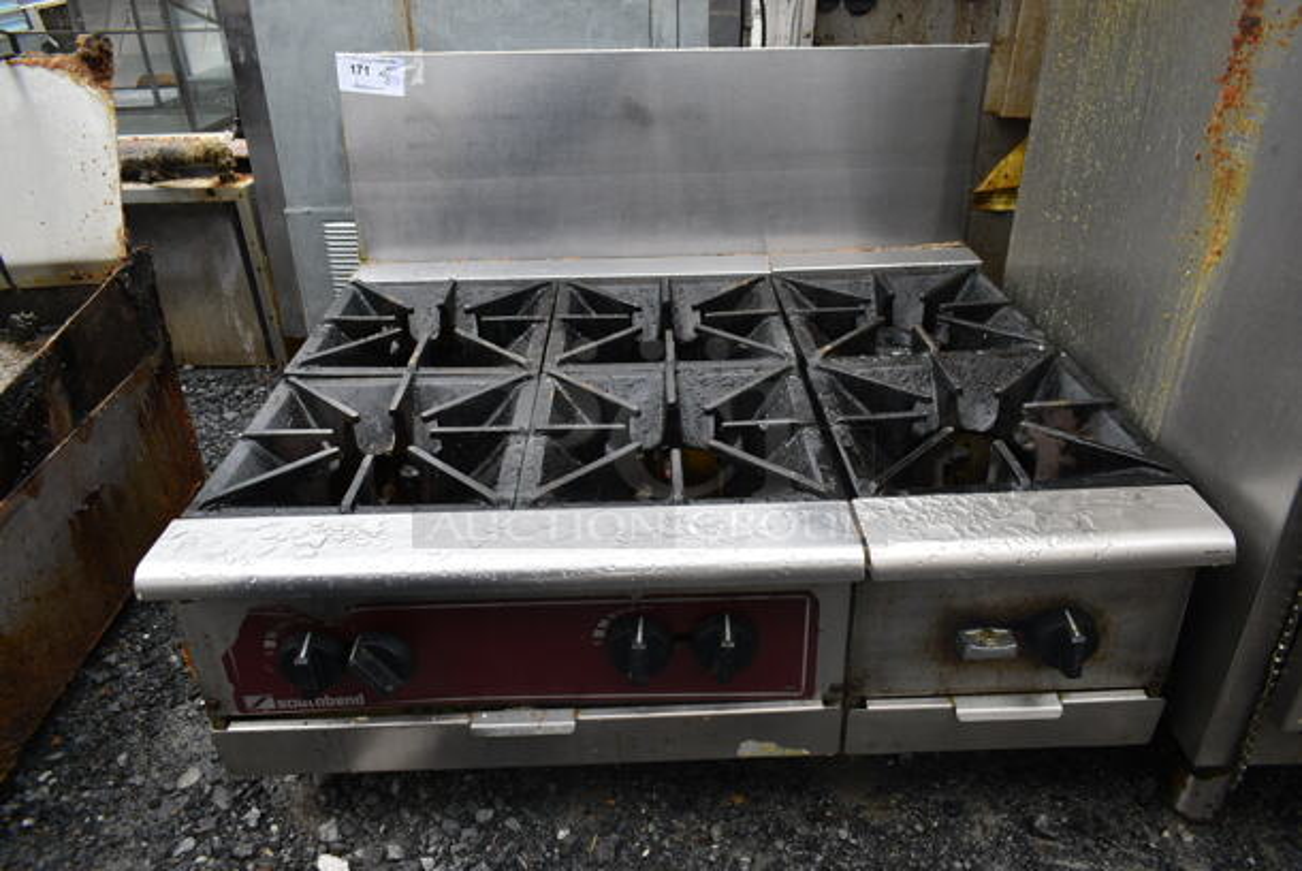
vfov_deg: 48.0
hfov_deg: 67.3
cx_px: 651
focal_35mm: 27
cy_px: 436
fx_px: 977
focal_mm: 18
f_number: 5
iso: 100
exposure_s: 1/100
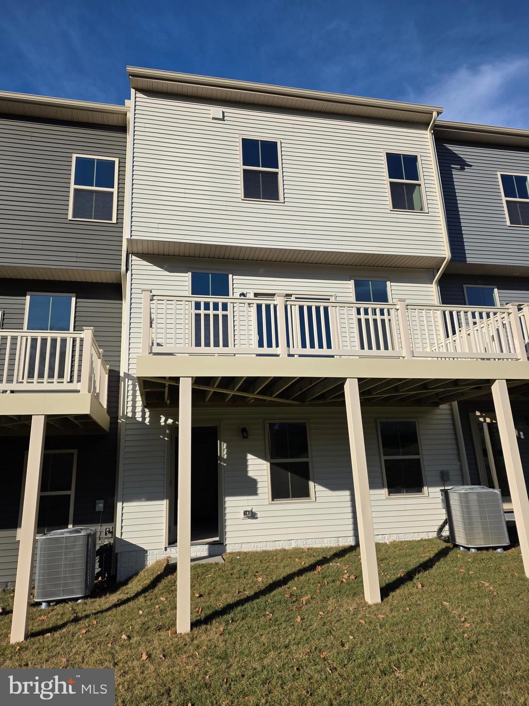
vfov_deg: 73.9
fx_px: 469
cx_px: 264
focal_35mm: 23
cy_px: 353
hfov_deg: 58.9
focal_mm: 6.25
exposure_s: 1/7061
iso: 80
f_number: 1.7
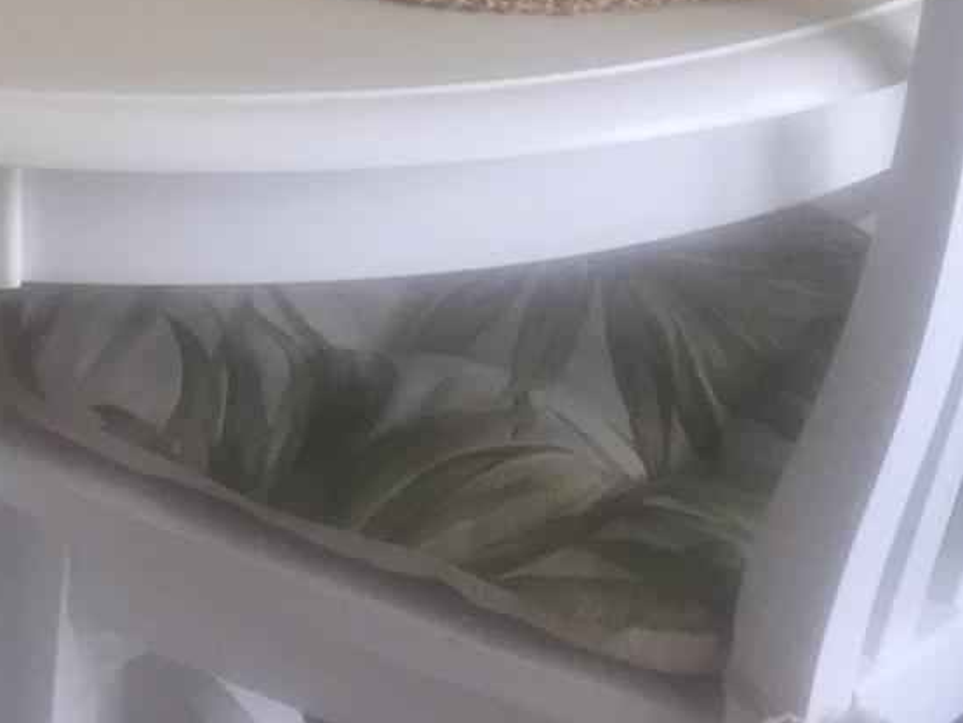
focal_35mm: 157
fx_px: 4370
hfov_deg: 12.2
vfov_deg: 8.5
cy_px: -1130
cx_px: -268
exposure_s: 1/120
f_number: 2.2
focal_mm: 4.15
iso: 40
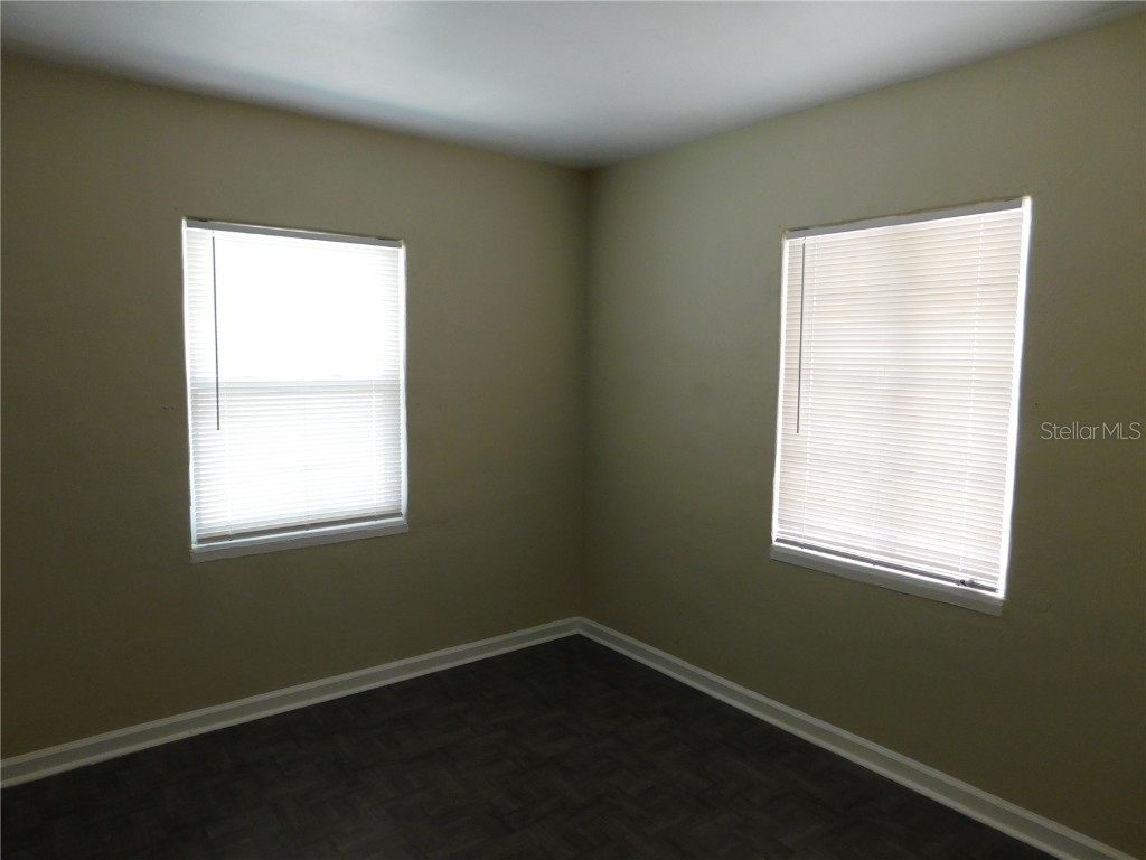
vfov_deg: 58.9
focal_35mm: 23
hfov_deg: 73.9
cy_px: 430
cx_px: 573
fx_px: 761
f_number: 3
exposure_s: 1/60
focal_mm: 4
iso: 125
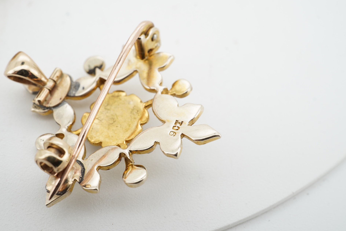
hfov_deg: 41.9
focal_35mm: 47
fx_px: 452
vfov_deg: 28.6
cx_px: 169
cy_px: 118
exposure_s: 1/80
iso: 160
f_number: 22
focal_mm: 30
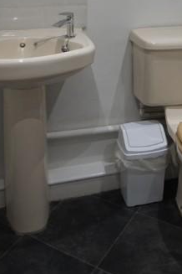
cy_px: 21
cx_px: 138
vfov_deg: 38.6
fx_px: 356
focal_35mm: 47
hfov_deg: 28.2
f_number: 4
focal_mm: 10
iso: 800
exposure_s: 1/160
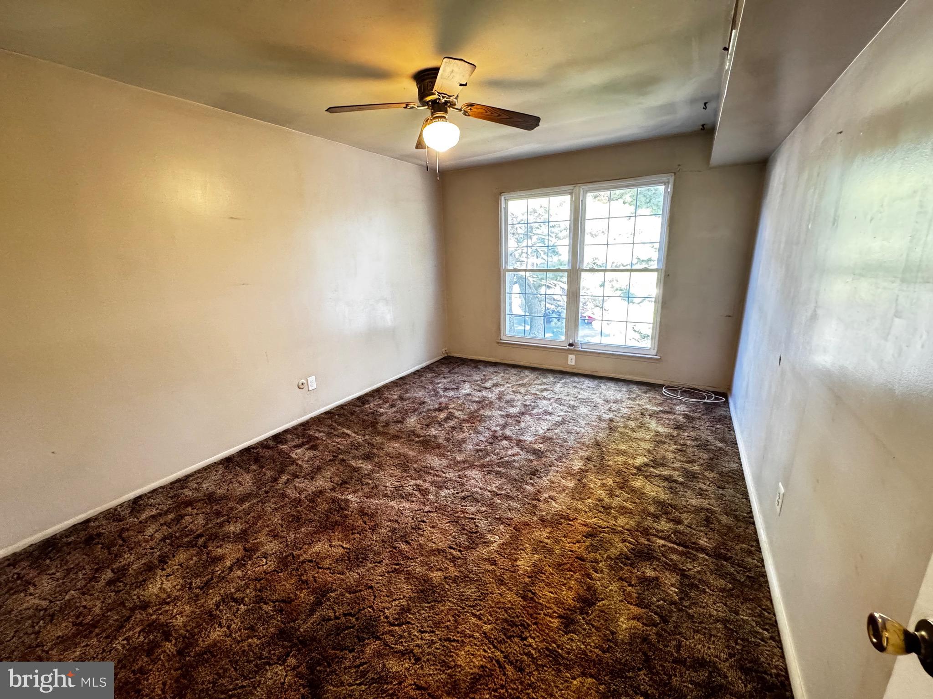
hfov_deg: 102.1
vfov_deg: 85.7
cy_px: 350
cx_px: 466
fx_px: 377
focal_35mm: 14
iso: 1000
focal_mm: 2.22
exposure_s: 1/60
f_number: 2.2
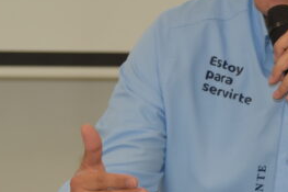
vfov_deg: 3.3
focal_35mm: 409
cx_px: 37
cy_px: -61
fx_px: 3270
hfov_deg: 5.0
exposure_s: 1/125
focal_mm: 105
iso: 640
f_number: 4.5
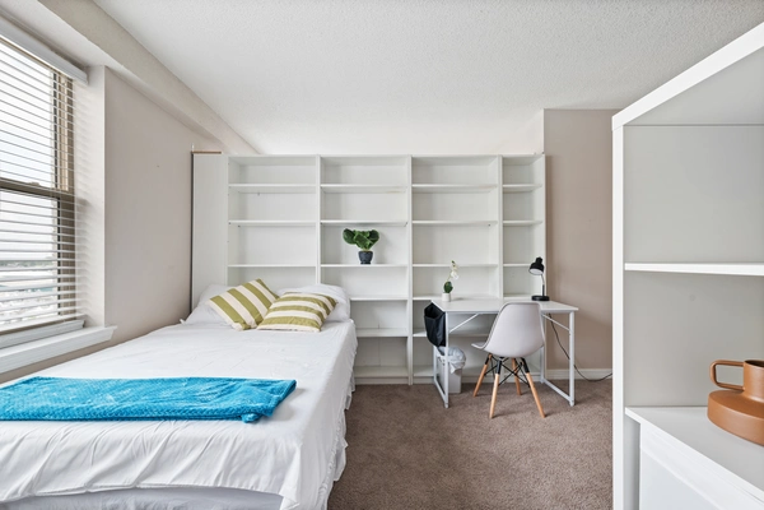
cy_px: 255
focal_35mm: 16
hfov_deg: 96.7
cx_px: 382
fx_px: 340
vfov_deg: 73.7
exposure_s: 1/13
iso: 400
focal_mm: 16
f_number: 8
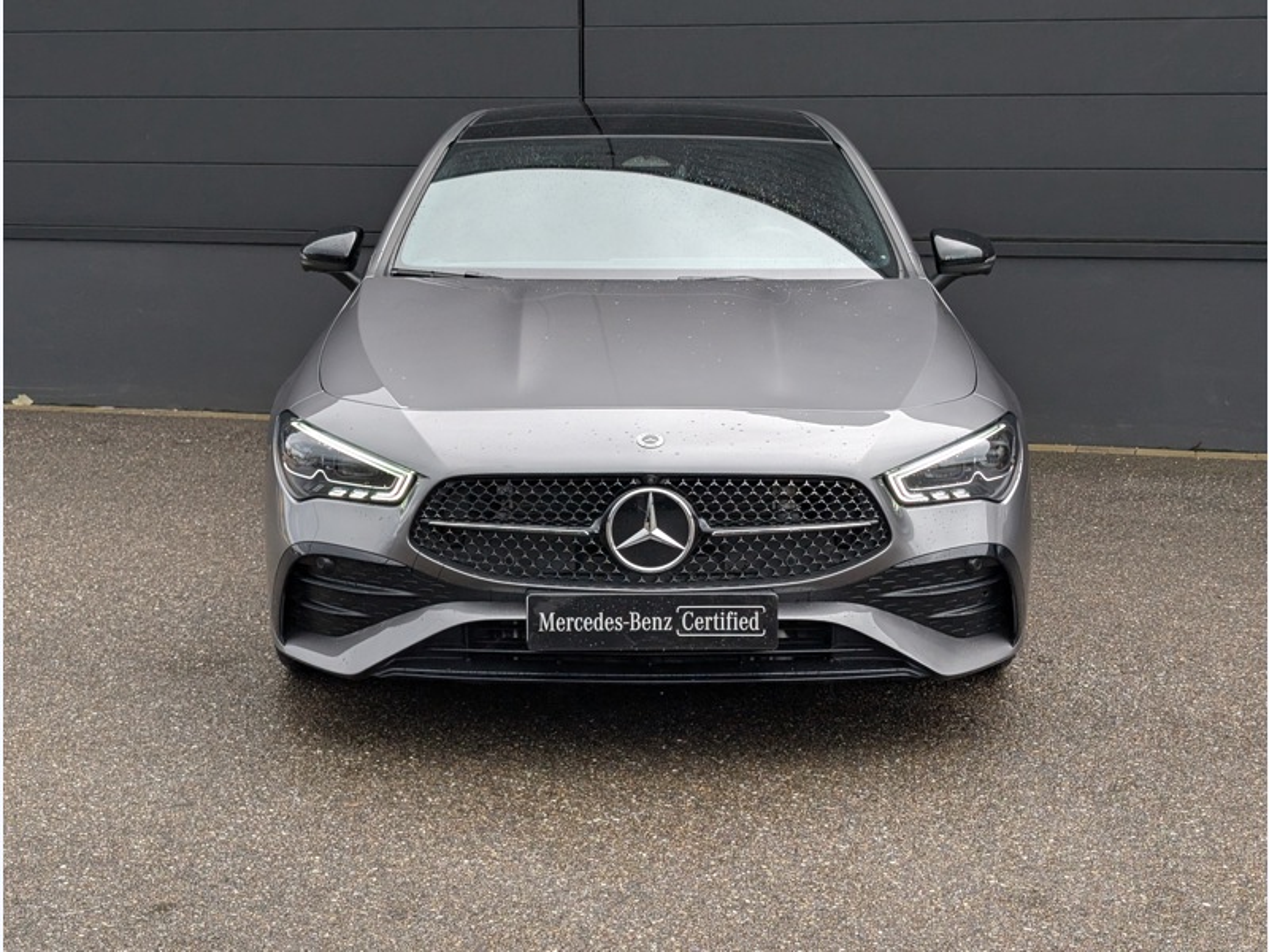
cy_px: 476
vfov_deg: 29.7
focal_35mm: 49
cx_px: 634
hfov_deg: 38.9
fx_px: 1796
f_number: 1.68
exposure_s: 1/380
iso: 74
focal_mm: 6.9
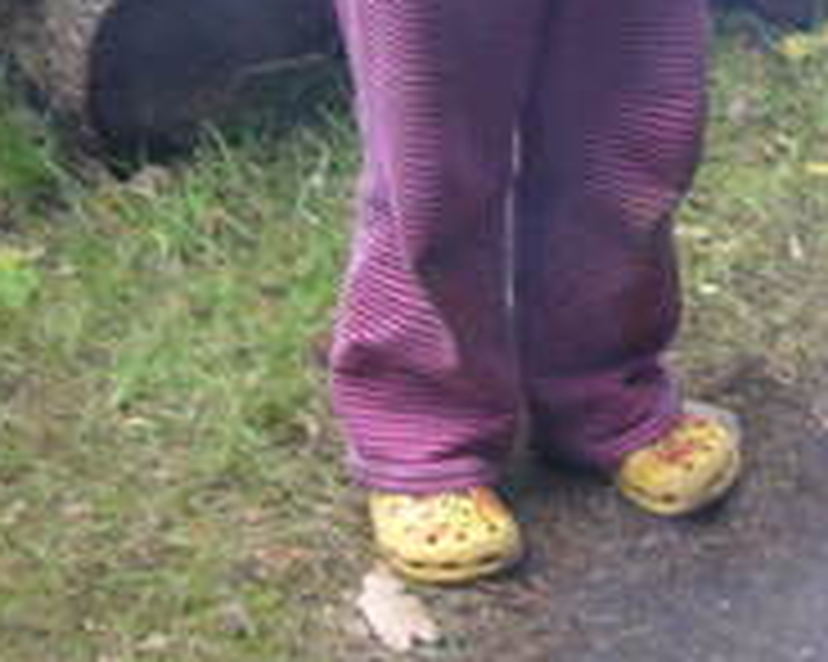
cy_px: -108
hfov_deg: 12.1
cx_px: 837
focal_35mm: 157
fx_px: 3845
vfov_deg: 9.7
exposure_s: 1/45
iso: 50
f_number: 2.8
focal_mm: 6.1
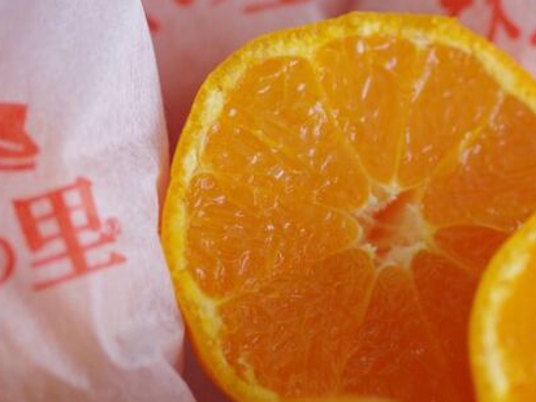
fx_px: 1734
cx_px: 379
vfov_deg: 13.2
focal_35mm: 112
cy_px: 193
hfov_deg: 17.5
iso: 200
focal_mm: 50
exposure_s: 1/125
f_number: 3.5
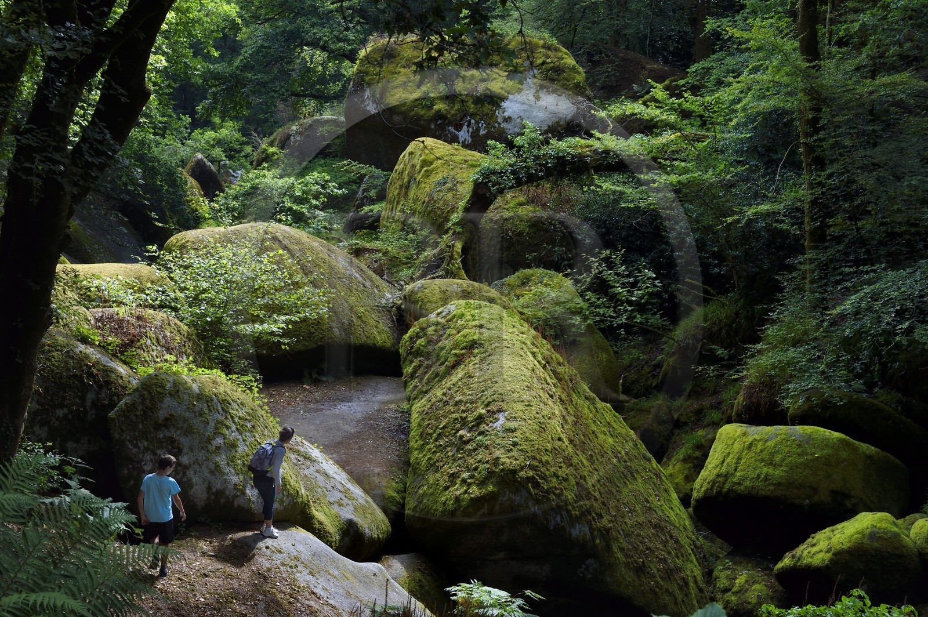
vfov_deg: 28.0
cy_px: 308
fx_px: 1236
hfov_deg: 41.1
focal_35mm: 48
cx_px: 464
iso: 800
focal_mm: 48
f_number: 10
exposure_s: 1/320
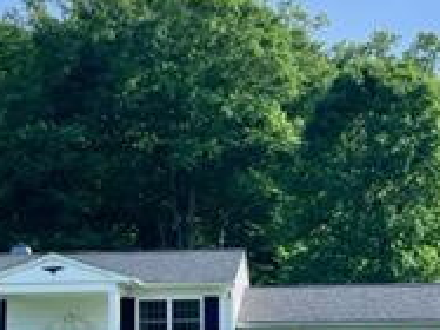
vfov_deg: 16.4
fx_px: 1131
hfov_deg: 22.0
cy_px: 283
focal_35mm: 89
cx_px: 214
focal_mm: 5.7
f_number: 1.5
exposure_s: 1/2632
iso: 50
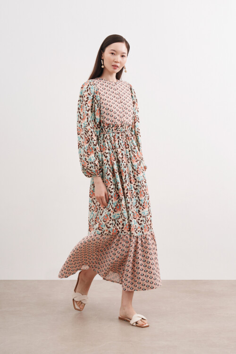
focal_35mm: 59
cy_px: 177
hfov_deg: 23.0
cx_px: 118
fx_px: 580
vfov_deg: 33.9
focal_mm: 59
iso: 400
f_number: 11
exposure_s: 1/160
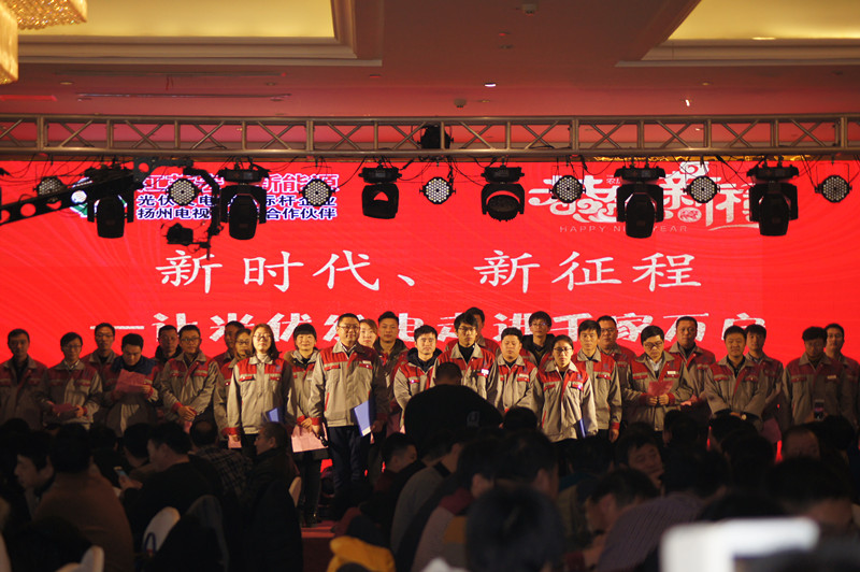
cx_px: 430
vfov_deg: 12.2
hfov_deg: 18.2
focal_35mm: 112
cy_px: 286
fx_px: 2685
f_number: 4
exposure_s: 1/125
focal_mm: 75
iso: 160
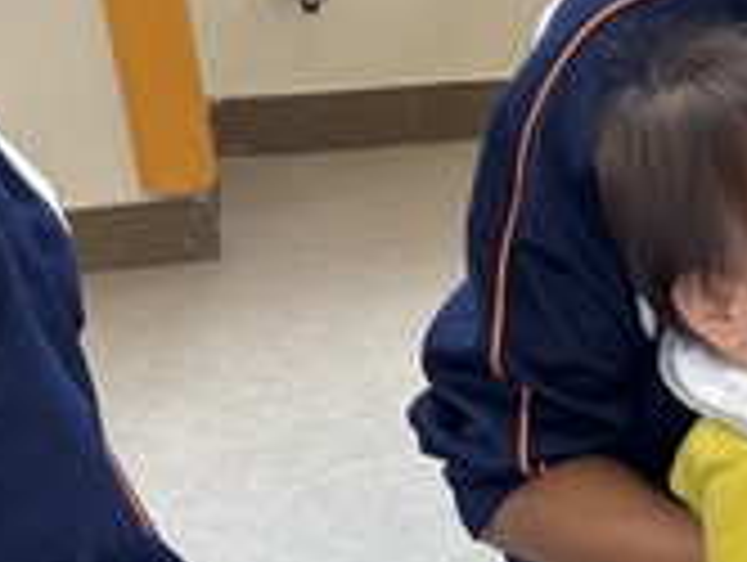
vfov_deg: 19.7
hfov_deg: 23.0
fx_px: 1621
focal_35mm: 75
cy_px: 328
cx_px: 976
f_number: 1.6
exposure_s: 1/100
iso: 64
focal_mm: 5.96
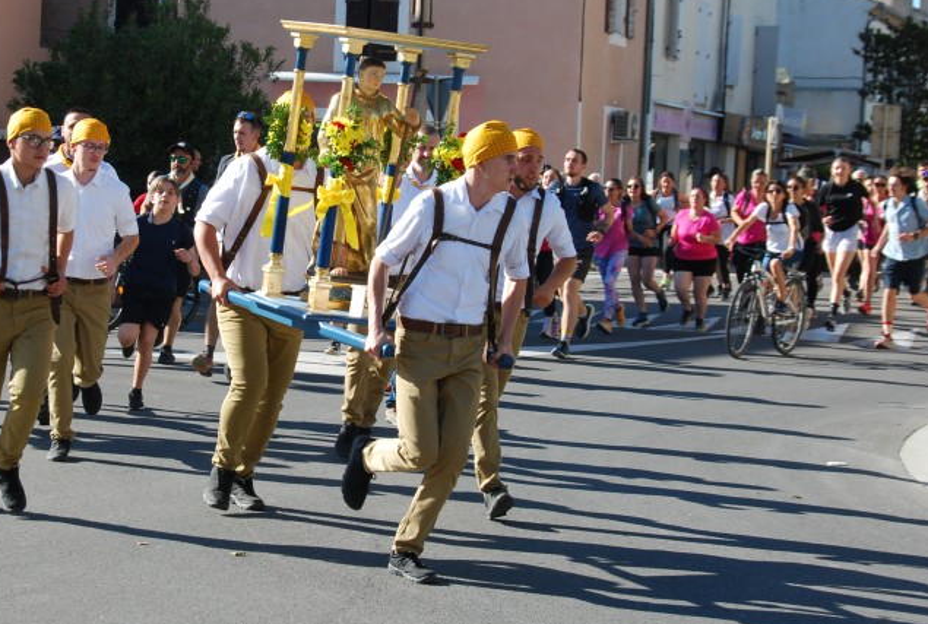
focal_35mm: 97
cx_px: 280
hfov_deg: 20.9
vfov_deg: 14.2
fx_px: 2507
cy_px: 266
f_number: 10
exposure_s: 1/400
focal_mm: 46
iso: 400
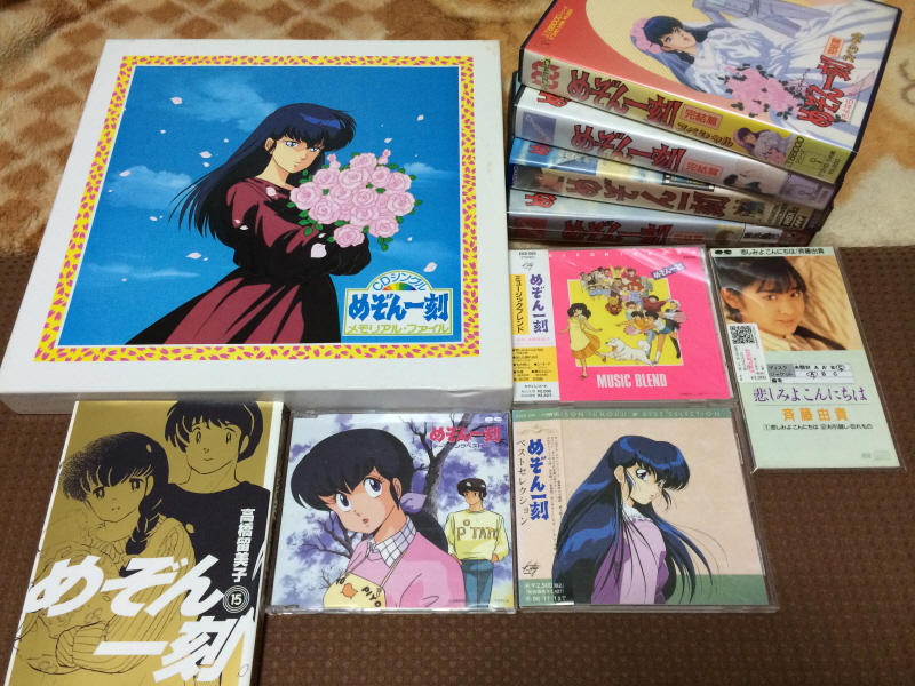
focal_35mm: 30
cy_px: 343
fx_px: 793
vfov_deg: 46.8
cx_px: 458
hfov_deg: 60.0
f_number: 2.2
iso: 200
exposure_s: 1/30
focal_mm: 4.12
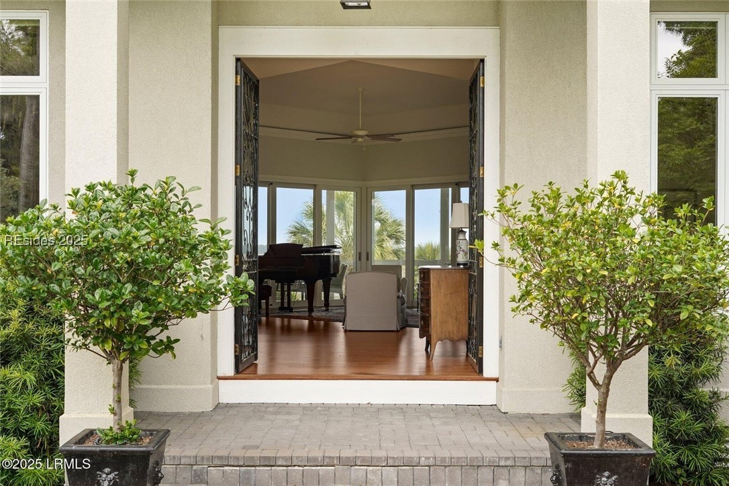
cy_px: 243
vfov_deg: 27.0
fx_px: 1012
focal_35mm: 50
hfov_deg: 39.6
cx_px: 364
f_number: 9
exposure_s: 1/25
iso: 320
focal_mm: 50
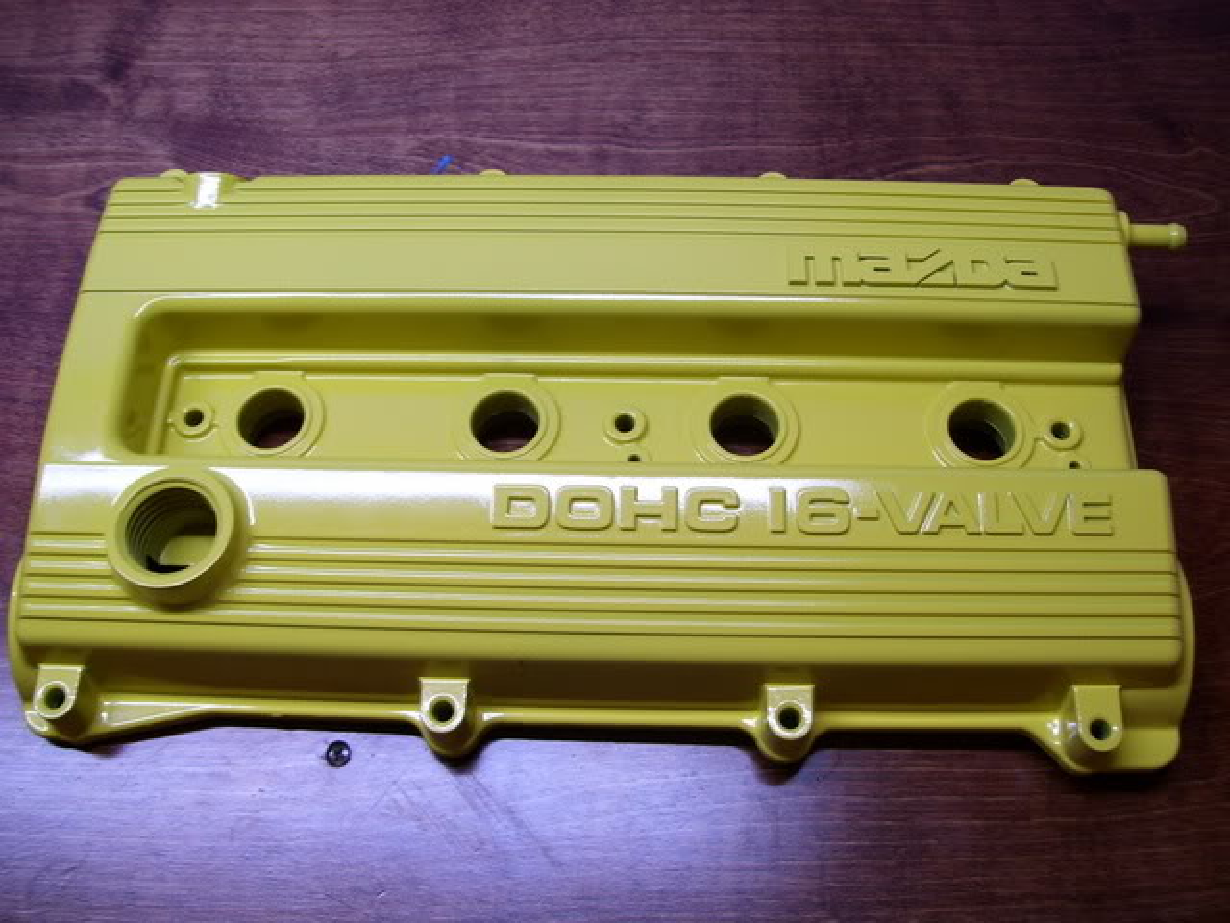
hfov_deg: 51.4
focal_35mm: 36
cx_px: 615
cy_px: 462
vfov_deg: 39.7
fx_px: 1279
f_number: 2.7
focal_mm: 6
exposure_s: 1/10
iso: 80
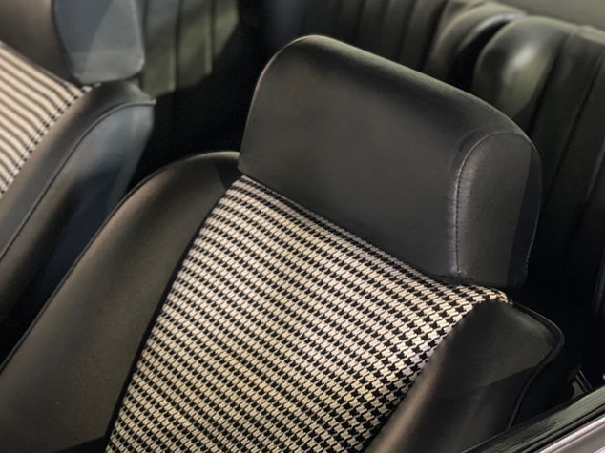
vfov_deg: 23.2
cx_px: 294
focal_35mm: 63
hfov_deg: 30.7
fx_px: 1101
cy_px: 190
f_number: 2
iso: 500
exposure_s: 1/15
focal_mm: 6
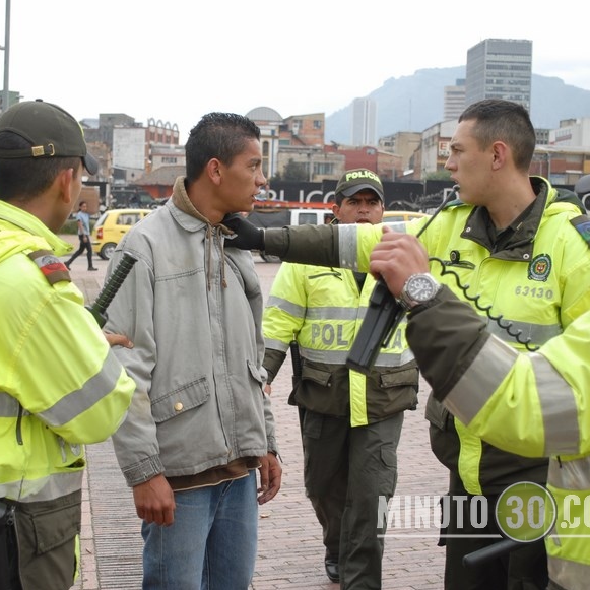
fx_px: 1253
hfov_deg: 26.5
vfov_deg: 26.5
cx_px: 252
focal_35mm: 65
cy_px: 296
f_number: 5
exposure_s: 1/160
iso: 100
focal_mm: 34
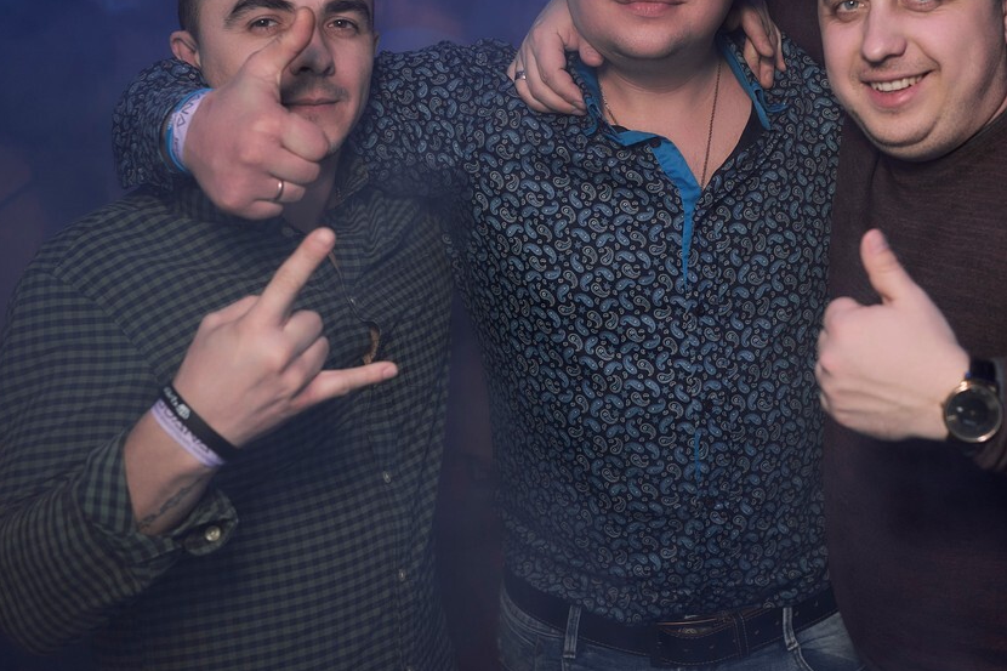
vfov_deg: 24.9
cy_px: 203
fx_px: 1510
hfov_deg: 36.7
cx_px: 626
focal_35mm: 54
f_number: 2.8
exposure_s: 1/40
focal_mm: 35
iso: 400
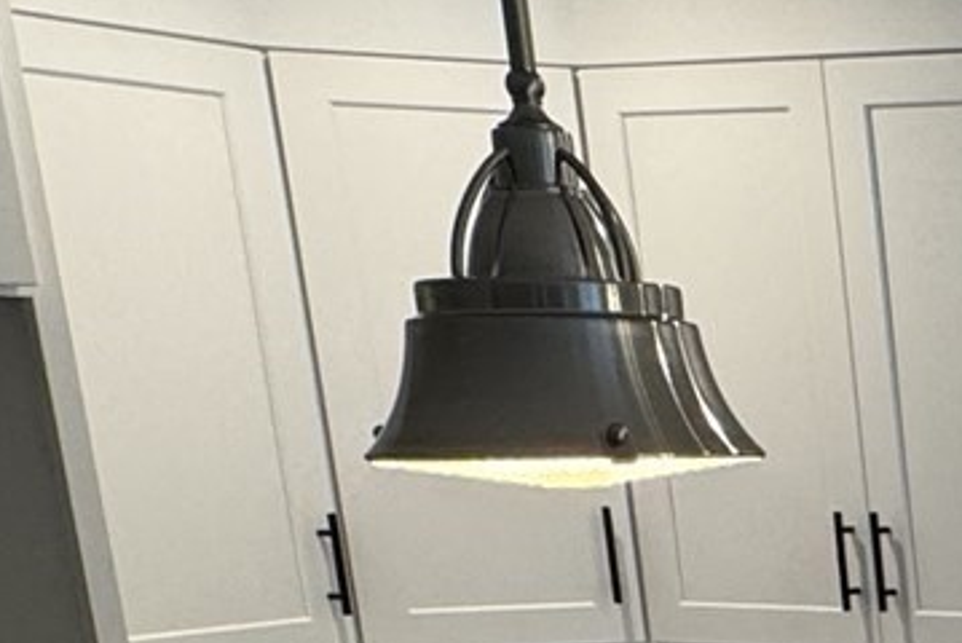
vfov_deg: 15.4
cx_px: 1833
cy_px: 919
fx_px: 2220
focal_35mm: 83
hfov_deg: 18.1
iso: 200
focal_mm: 2.22
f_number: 2.2
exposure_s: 1/120
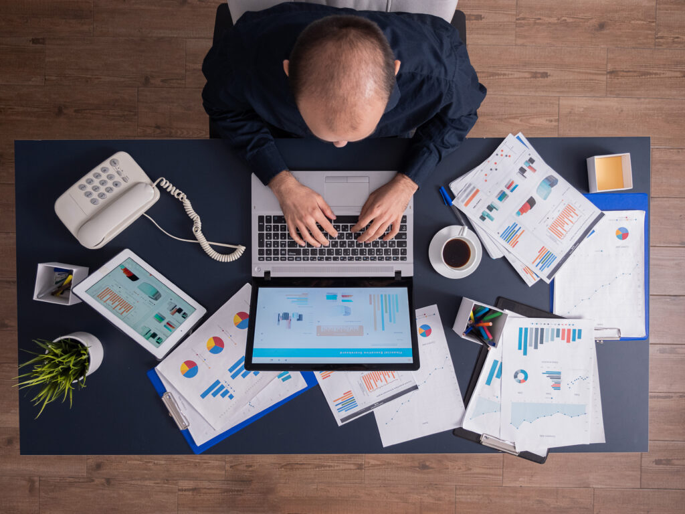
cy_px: 257
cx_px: 342
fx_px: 633
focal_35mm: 32
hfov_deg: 56.8
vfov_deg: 44.2
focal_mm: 16
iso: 800
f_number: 2.8
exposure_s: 1/60
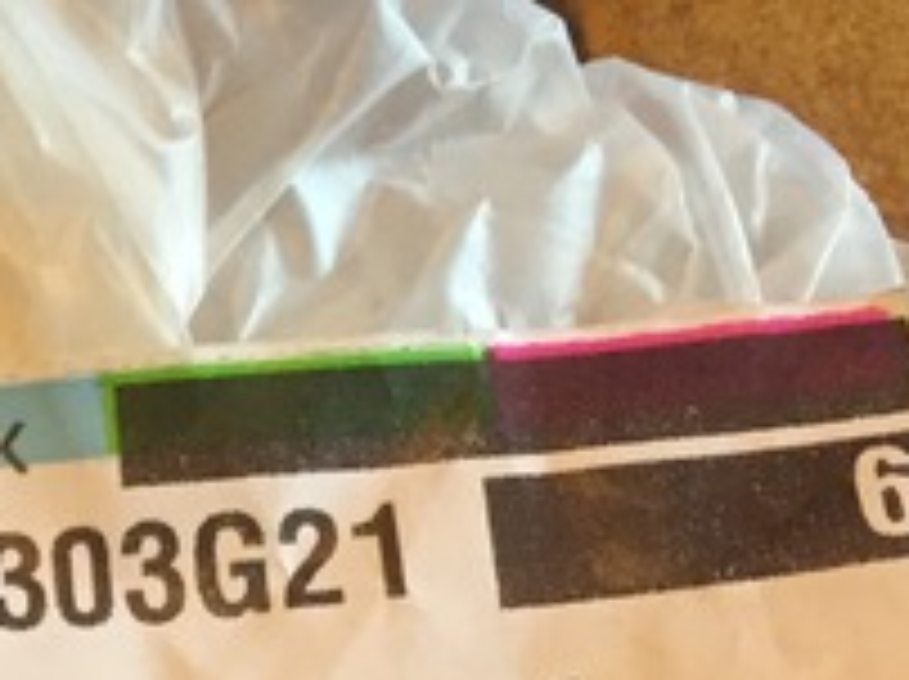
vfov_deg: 12.4
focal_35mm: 115
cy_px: 919
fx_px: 3016
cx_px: -580
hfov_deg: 15.4
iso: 320
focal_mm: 4.15
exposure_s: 1/33
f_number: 2.2
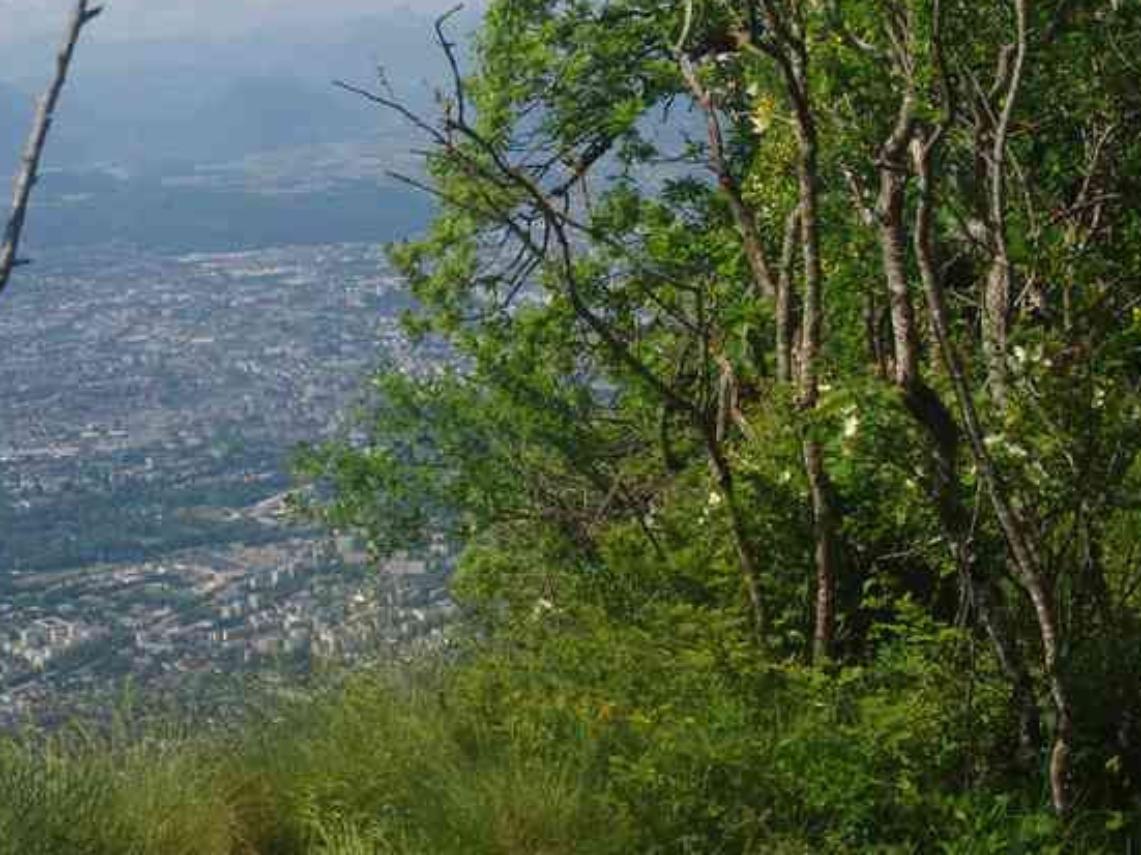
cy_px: 368
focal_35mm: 68
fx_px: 2241
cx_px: 285
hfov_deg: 28.2
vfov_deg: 21.6
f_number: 11
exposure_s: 1/125
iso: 200
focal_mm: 26
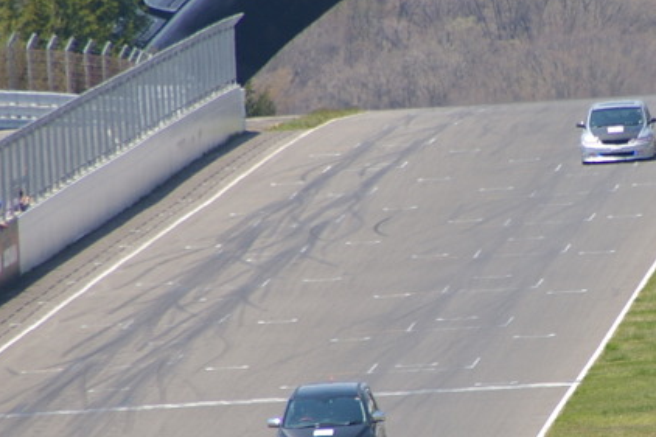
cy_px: 271
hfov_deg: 2.3
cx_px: 557
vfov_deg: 1.5
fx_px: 16593
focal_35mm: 911
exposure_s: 1/350
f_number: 8
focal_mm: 250
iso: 200
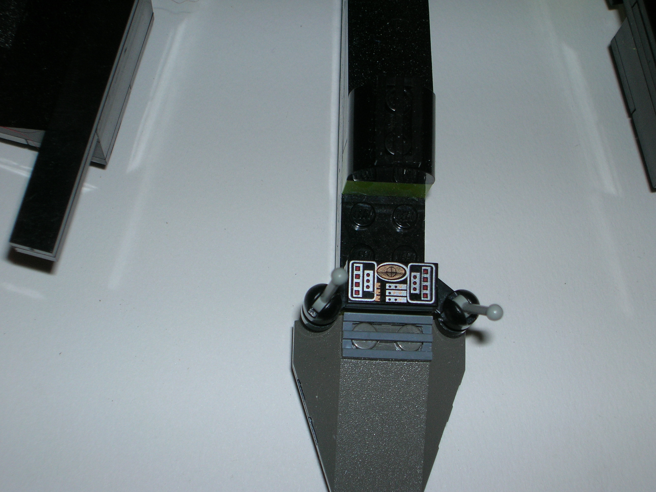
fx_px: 1251
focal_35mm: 66
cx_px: 328
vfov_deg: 22.3
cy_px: 246
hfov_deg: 29.4
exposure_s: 1/60.1
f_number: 3.8
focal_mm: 11
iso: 50
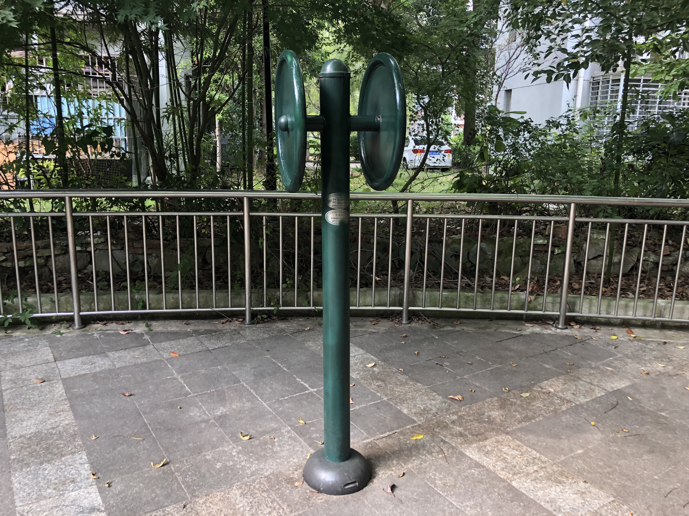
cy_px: 258
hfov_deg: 63.4
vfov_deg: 49.7
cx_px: 344
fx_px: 557
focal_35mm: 28
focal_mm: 4
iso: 50
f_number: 1.8
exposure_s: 1/120
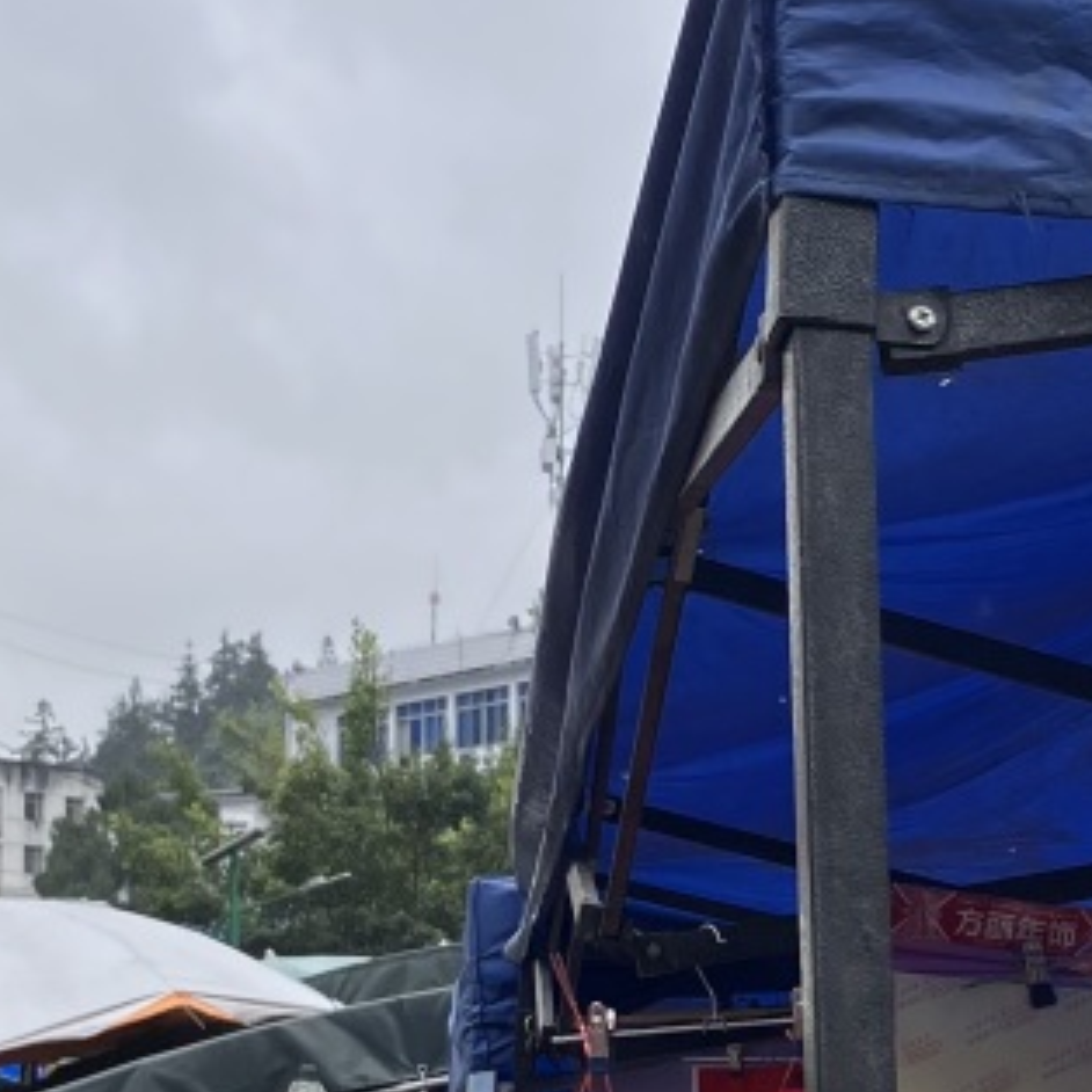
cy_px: 923
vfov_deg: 16.4
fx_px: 3747
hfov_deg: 16.5
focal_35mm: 105
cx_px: 817
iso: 32
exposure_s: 1/471
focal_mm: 3.99
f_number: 1.8
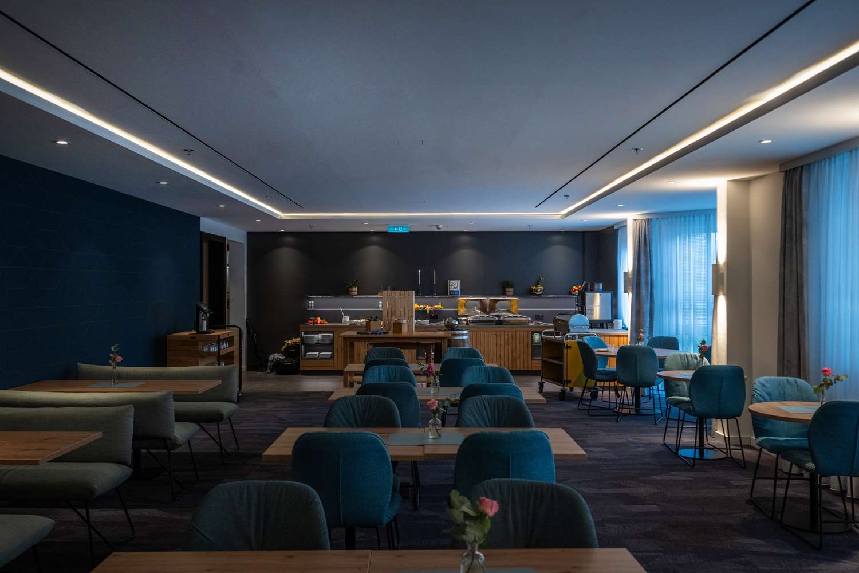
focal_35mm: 30
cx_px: 430
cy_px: 286
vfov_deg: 43.6
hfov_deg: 61.9
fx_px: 716
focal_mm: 30
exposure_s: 1/160
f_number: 4
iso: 800
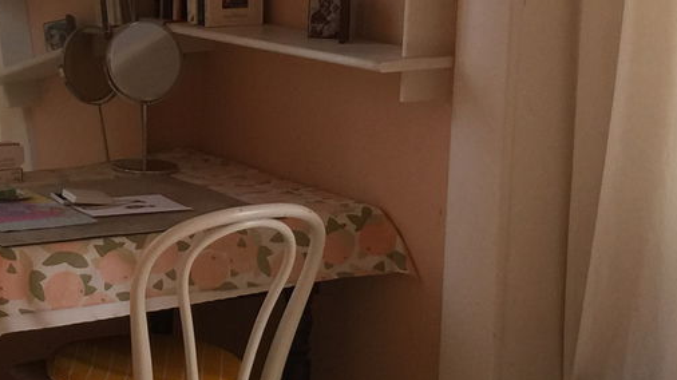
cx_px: -213
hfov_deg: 19.6
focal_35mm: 100
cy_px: 171
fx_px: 1794
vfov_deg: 12.1
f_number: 2.2
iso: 32
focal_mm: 4.15
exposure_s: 1/33
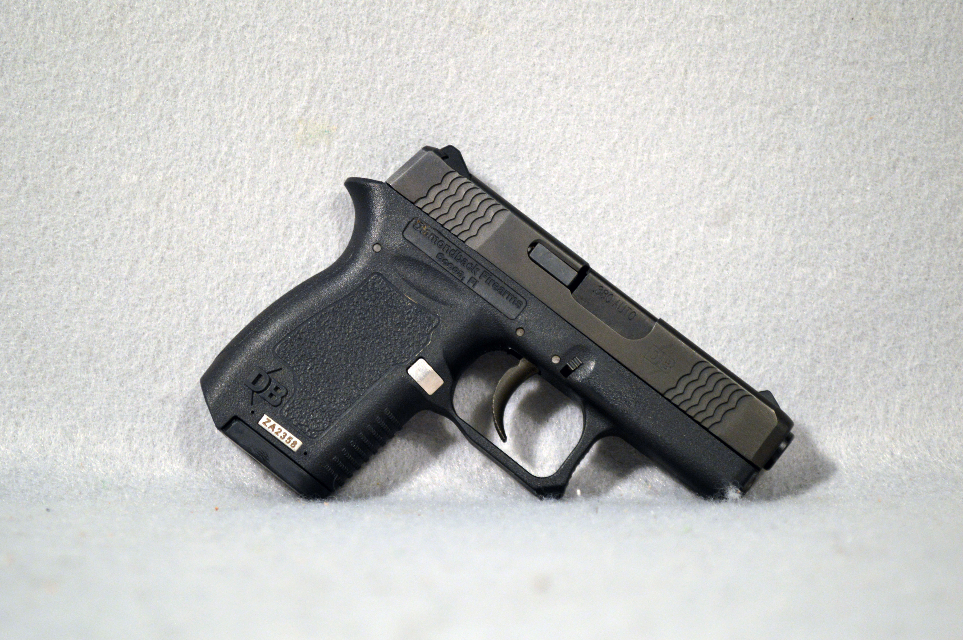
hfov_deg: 24.6
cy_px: 320
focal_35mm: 82
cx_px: 482
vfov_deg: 16.5
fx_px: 2205
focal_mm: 55
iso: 400
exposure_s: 1/50
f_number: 5.6
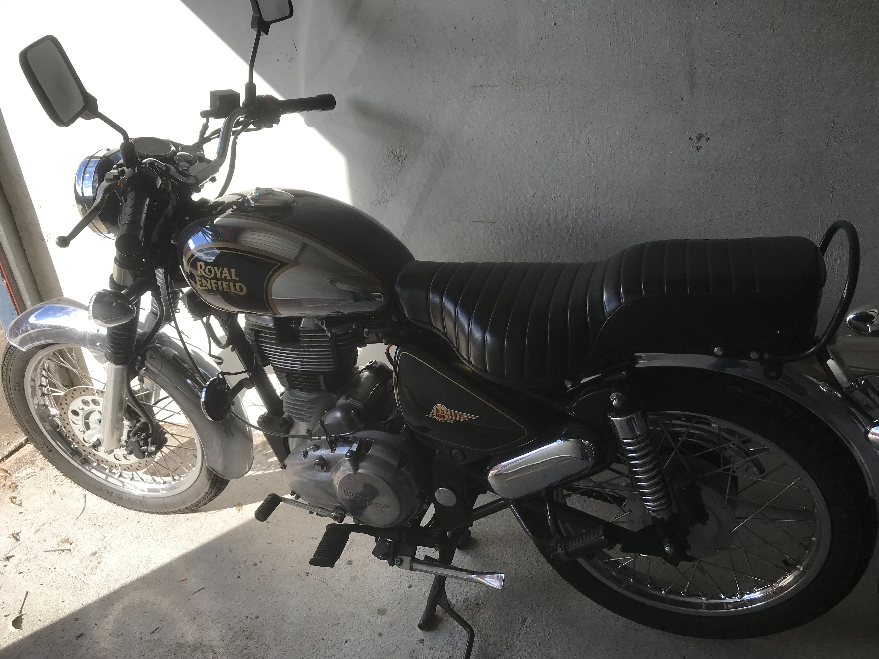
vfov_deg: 49.7
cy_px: 330
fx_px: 711
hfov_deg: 63.4
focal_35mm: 28
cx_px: 440
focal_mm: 3.99
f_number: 1.8
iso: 20
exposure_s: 1/887
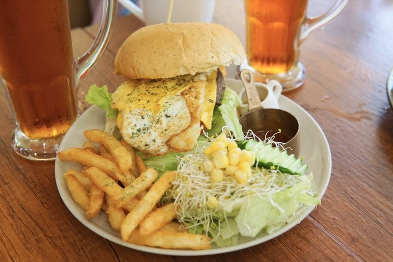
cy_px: 131
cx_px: 196
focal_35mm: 45
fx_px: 492
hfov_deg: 43.6
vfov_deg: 29.9
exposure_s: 1/60
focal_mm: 30
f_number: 4
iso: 1250
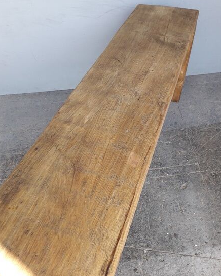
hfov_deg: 50.0
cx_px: 112
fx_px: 237
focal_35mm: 29
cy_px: 130
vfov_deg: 60.4
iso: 40
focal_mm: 3.6
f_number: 1.9
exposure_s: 1/100
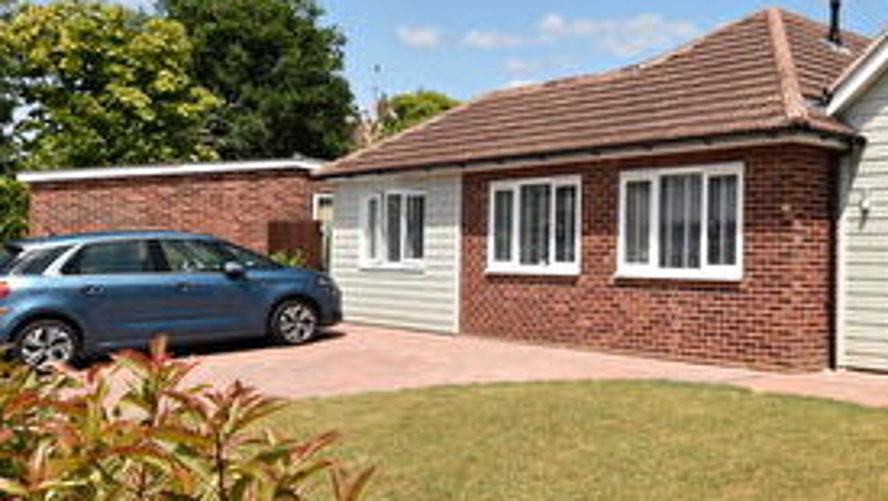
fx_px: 942
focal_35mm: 40
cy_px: 250
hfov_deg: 46.3
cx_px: 775
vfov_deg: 29.7
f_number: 9
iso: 100
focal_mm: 10
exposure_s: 1/200
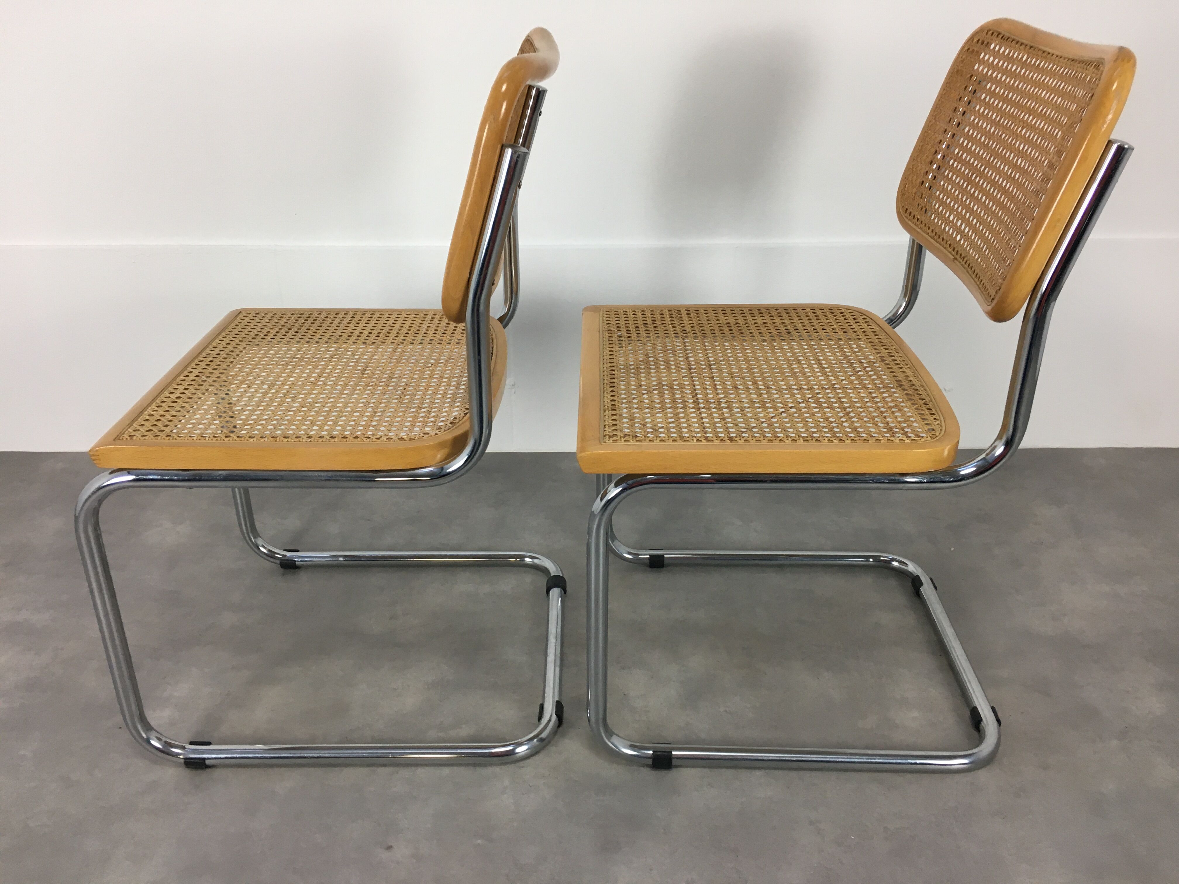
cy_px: 442
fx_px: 988
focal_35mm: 29
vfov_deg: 48.2
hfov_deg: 61.7
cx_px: 590
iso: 40
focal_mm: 4.15
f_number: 2.2
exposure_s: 1/33
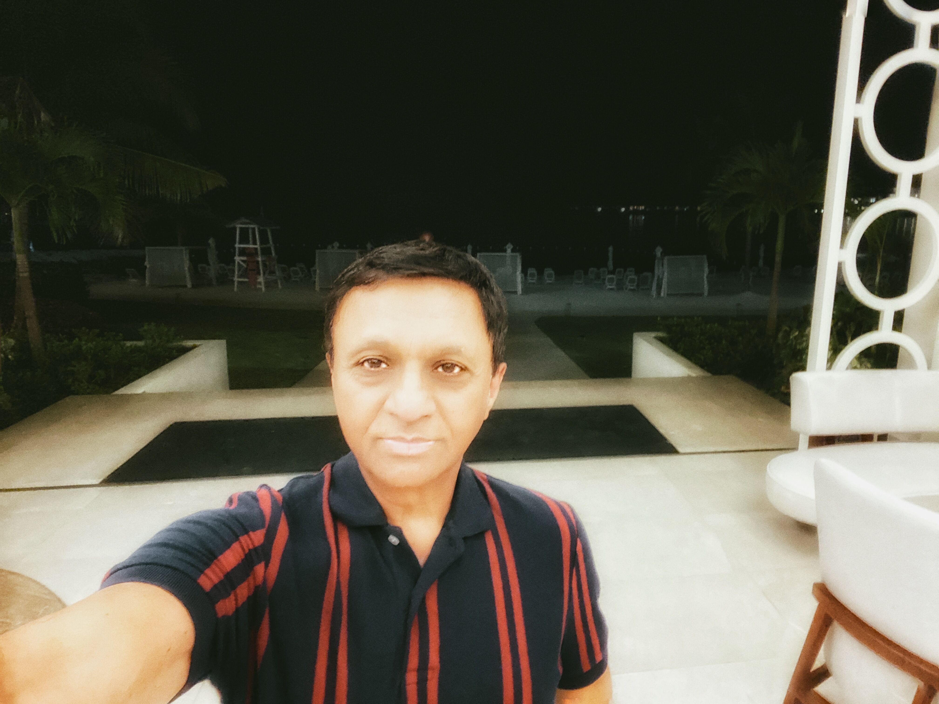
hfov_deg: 73.9
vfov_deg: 58.9
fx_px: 624
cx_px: 470
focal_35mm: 23
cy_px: 352
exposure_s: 1/25
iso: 400
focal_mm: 2.71
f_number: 2.2
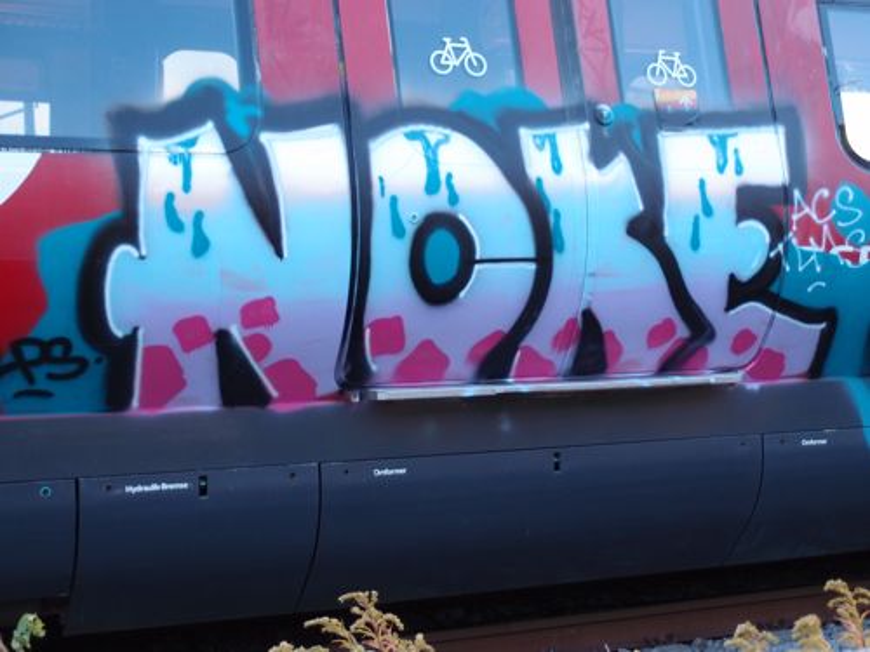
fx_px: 1508
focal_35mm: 60
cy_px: 326
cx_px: 435
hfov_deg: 32.2
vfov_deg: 24.4
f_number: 2.1
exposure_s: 1/125
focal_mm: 12.88
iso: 125
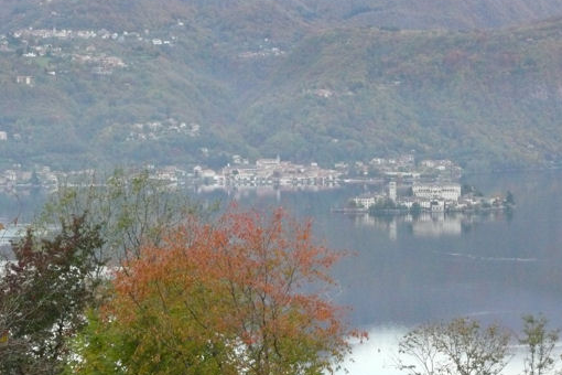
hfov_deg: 12.8
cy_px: 206
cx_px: 256
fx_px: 2513
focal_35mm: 161
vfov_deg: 8.5
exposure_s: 1/400
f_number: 4.8
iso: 800
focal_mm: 23.1
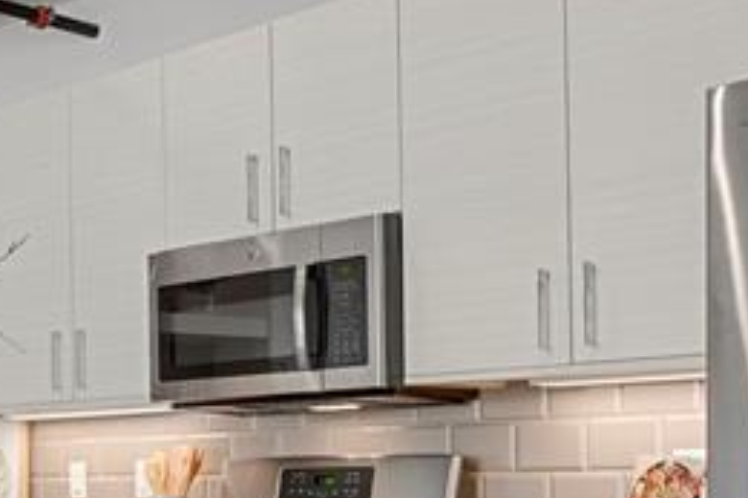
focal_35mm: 67
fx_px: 1391
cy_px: 463
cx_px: 49
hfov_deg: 28.7
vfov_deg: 19.8
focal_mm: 17
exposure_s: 1.6
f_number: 8
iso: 250
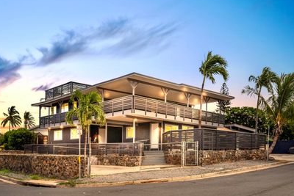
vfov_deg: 43.6
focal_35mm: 30
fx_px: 245
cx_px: 133
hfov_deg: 61.8
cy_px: 88
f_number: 8
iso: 100
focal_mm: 24
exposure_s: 1/1000
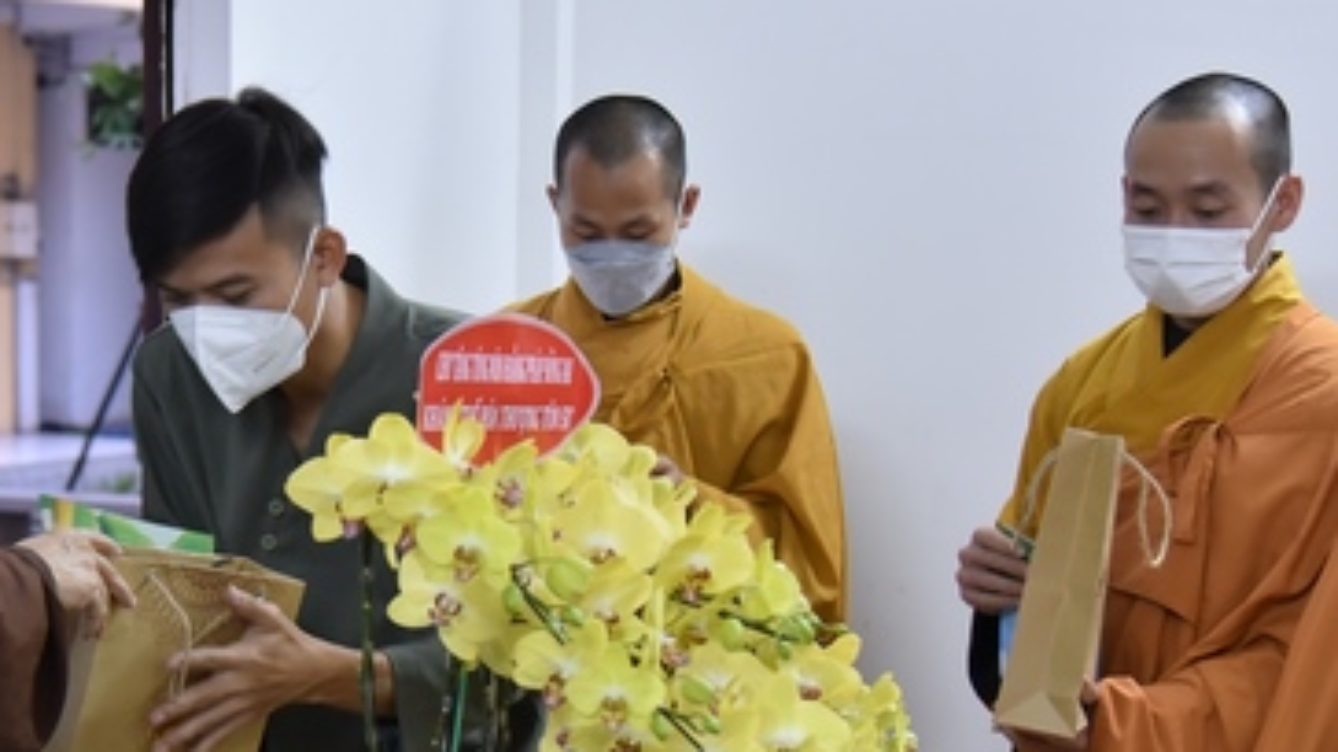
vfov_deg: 13.4
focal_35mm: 90
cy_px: 557
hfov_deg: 23.3
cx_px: 258
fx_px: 3192
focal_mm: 48
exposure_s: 1/50
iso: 2000
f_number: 4
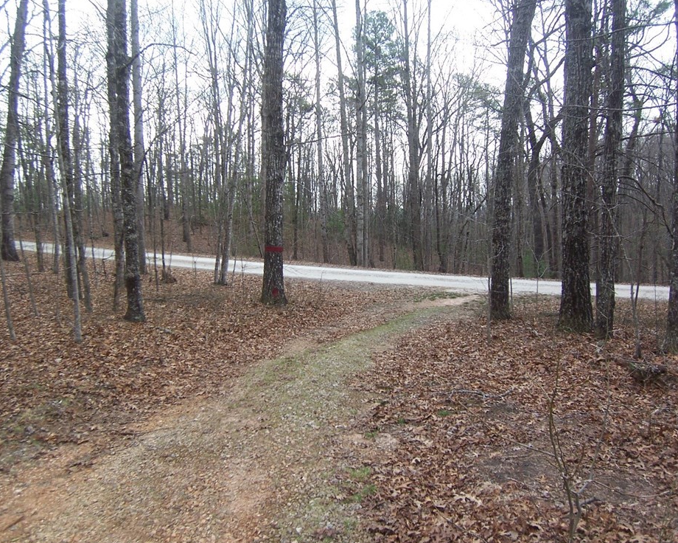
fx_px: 502
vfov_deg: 56.8
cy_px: 268
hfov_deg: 68.1
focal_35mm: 25
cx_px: 338
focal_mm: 3.8
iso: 64
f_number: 2.8
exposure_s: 1/160
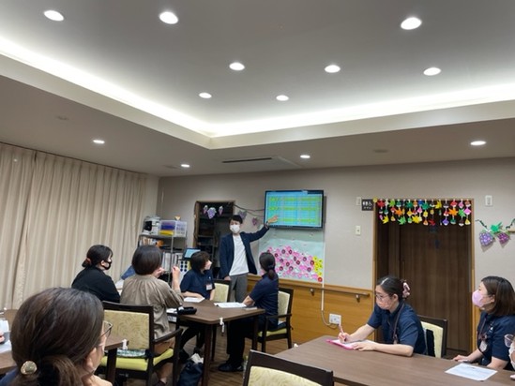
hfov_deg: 67.3
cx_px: 258
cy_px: 193
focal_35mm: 26
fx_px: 387
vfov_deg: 53.1
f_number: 1.6
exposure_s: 1/120
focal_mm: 4.2
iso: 80
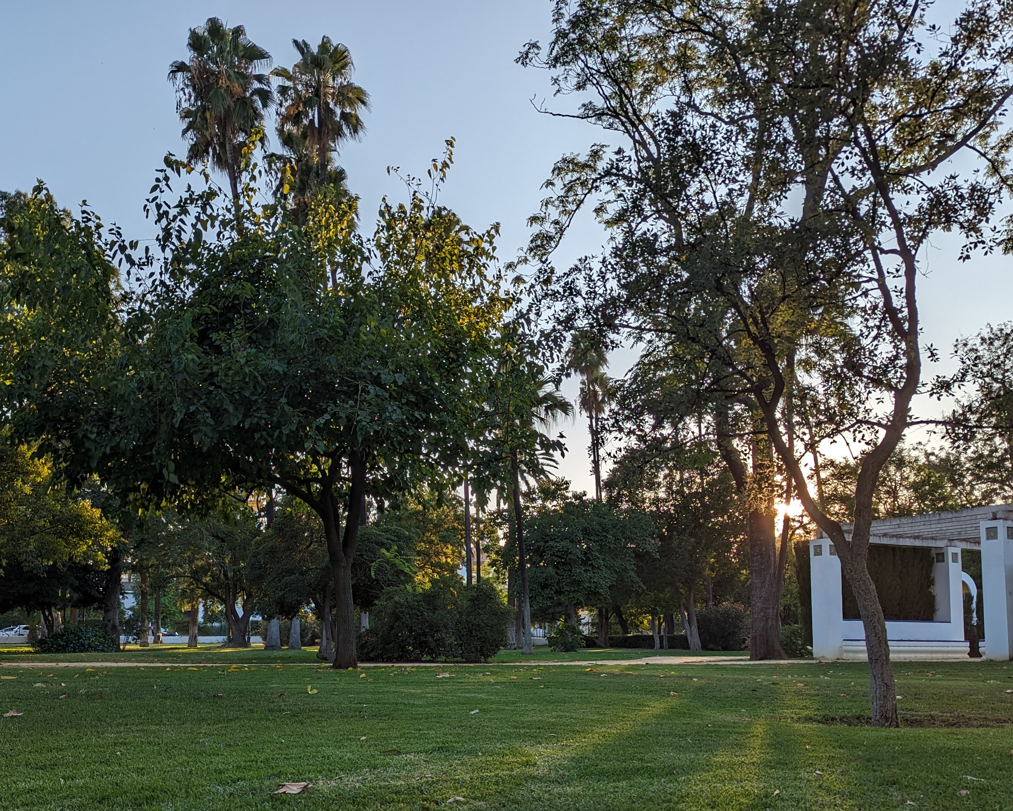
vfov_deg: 42.7
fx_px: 1019
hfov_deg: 52.6
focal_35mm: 34
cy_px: 550
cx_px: 428
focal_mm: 6.81
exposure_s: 1/1953
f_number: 1.85
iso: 40
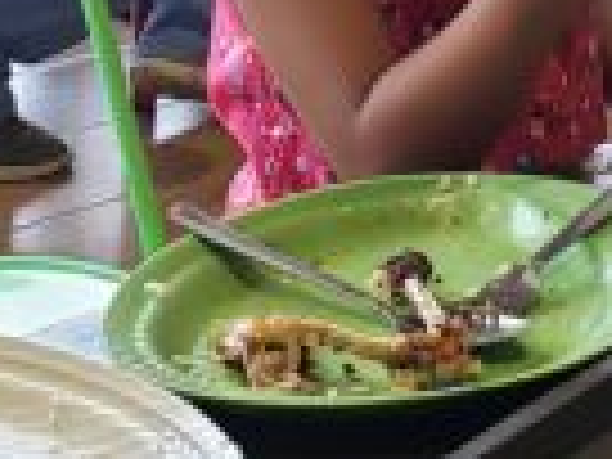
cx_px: 410
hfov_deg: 12.9
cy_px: -346
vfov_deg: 9.3
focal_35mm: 153
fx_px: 2705
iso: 64
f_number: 2.4
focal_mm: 4.3
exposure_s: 1/60
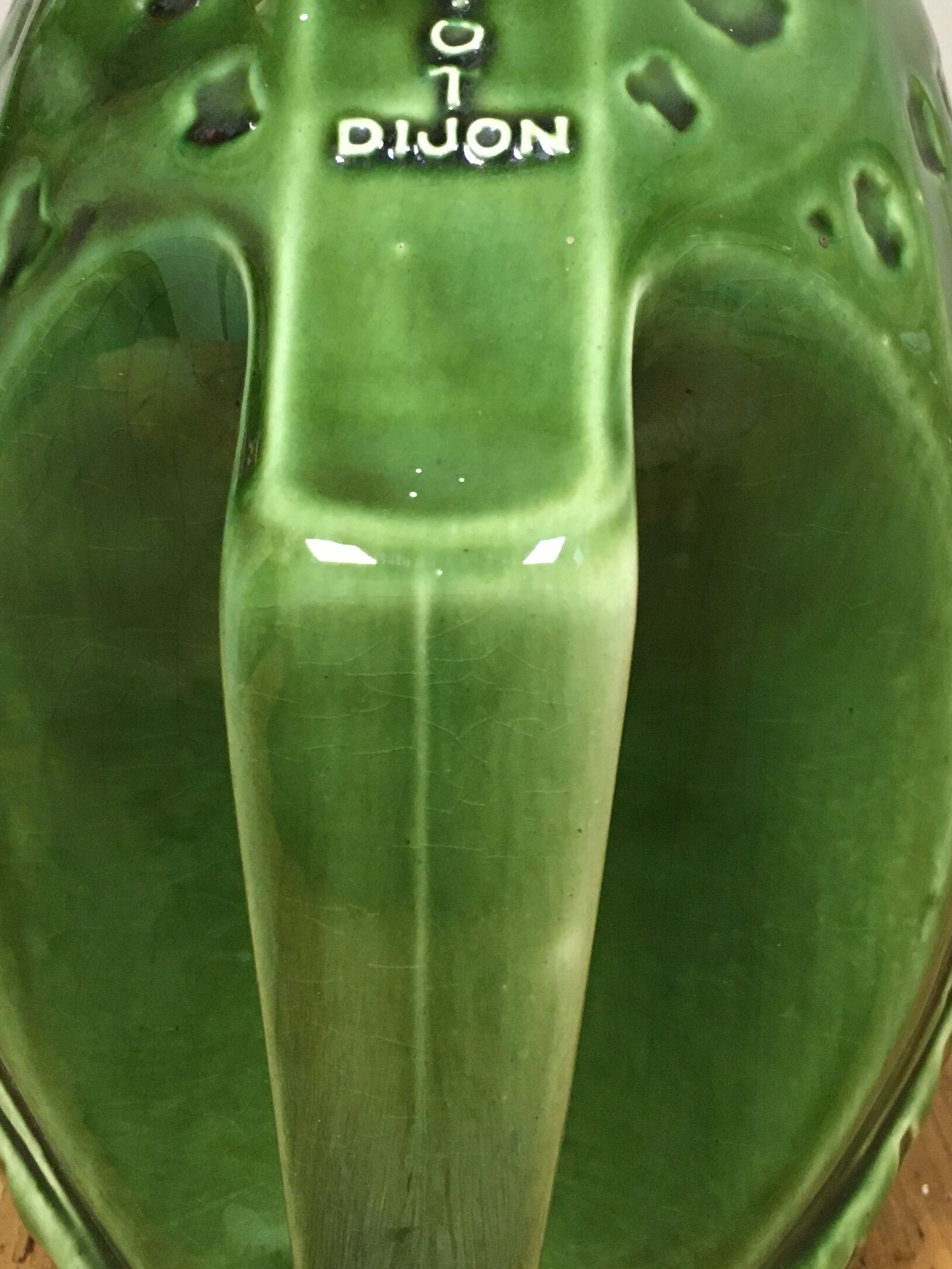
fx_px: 1980
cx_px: 506
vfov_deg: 35.2
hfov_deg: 27.0
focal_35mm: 54
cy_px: 419
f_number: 2.2
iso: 160
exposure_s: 1/33
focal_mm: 4.15
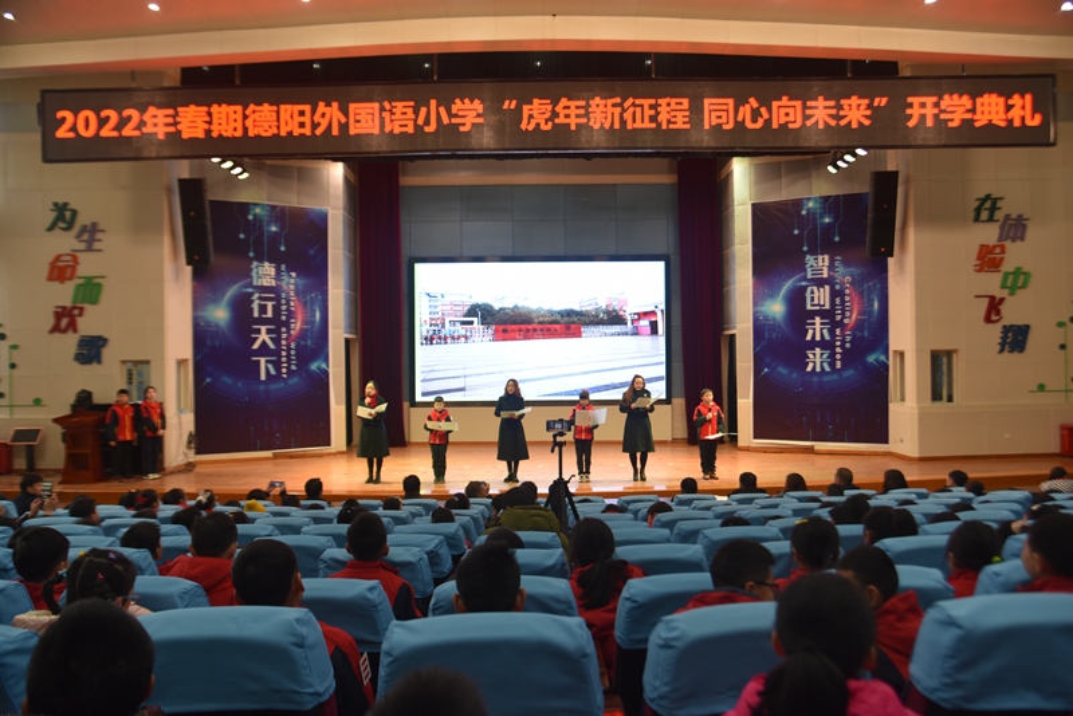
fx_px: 805
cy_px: 358
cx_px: 536
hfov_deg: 67.4
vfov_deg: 48.0
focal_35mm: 27
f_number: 4
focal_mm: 27
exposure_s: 1/80
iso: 400
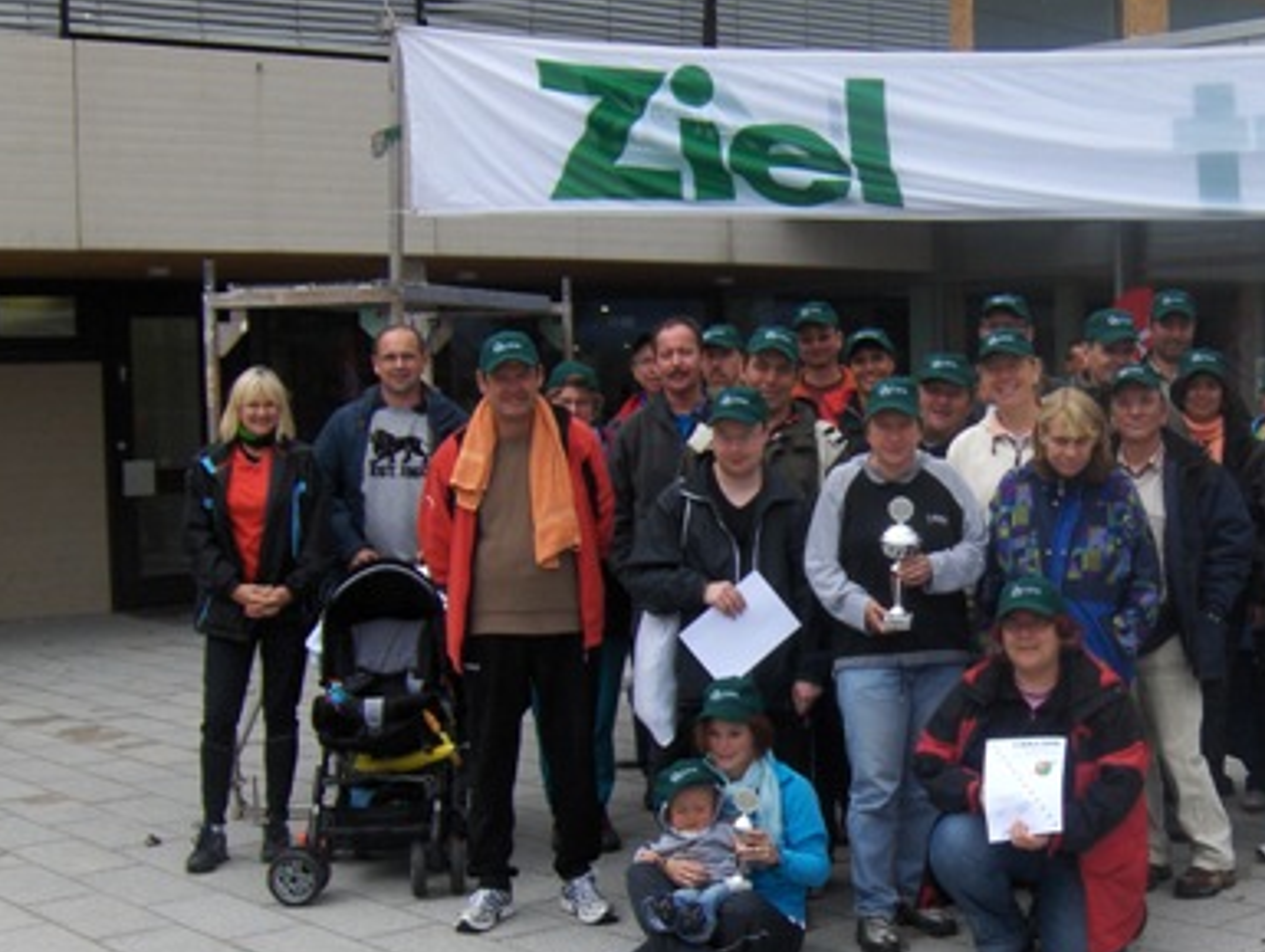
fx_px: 2123
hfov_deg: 32.6
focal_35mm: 58
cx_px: 933
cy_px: 624
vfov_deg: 25.2
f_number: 4.3
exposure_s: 1/478
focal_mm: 7.5
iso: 100
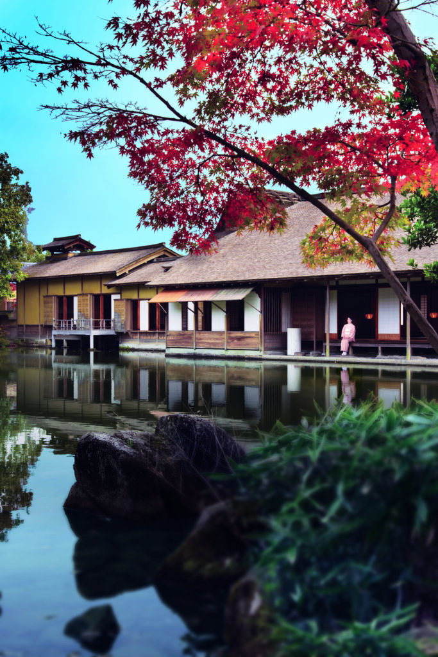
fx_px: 912
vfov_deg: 39.6
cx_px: 219
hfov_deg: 27.0
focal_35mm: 50
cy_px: 328
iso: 500
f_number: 11
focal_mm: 50
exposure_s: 1/50
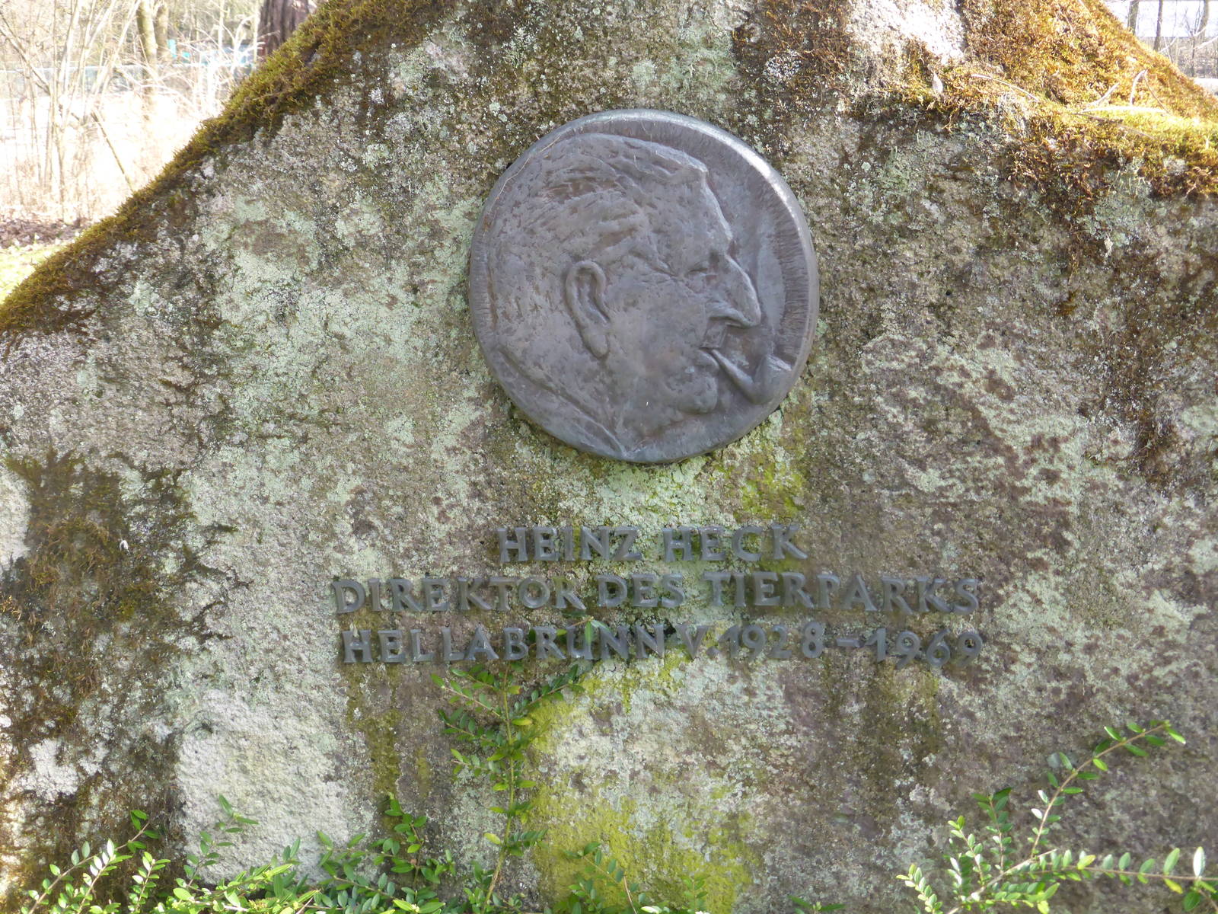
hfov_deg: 41.2
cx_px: 609
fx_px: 1619
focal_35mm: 46
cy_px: 457
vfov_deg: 31.5
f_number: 4.1
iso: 320
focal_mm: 7.9
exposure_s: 1/125
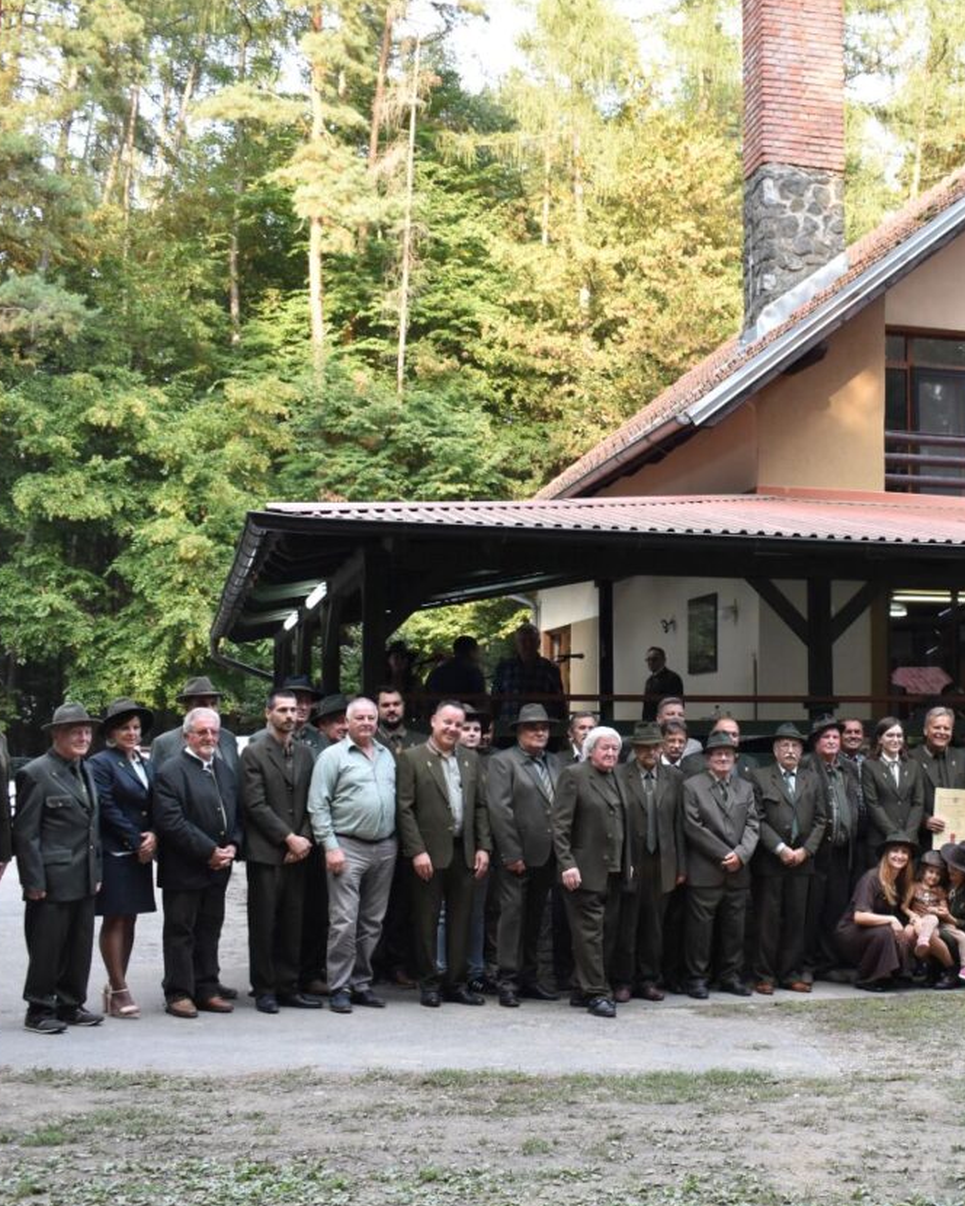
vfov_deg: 39.5
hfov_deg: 31.4
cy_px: 604
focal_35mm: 47
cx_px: 754
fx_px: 1678
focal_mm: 22
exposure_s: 1/320
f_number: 5.6
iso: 1100
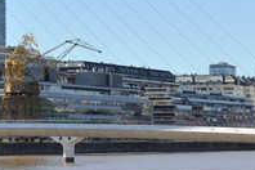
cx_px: -115
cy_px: -8
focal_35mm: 188
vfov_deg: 7.3
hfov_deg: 10.6
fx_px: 1332
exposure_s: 1/125
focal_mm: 62
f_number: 16
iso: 200
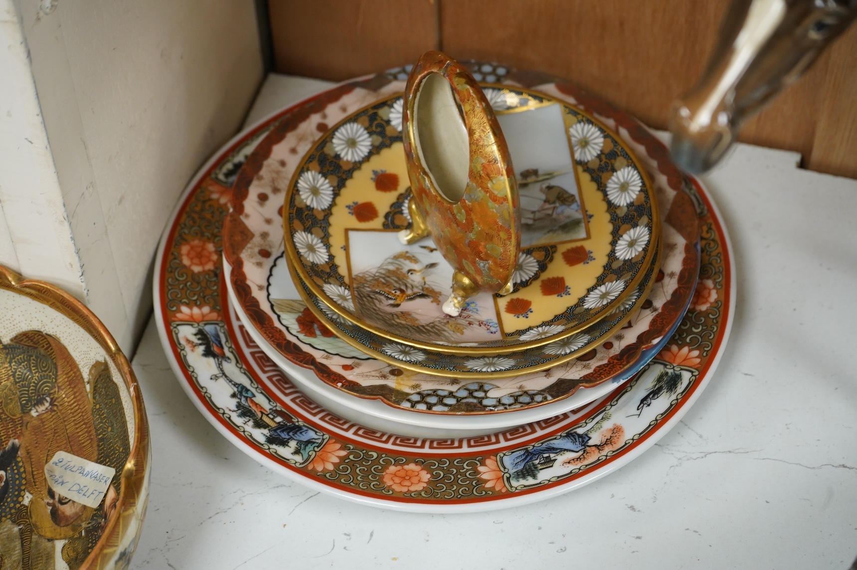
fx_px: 1665
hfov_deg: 28.9
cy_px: 285
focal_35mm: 70
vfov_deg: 19.4
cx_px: 428
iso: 2500
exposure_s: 1/80
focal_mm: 70
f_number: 8
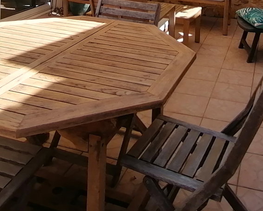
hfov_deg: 39.2
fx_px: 366
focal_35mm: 47
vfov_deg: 27.1
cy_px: -61
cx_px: 171
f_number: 2.4
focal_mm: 2.7
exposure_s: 1/481
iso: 50
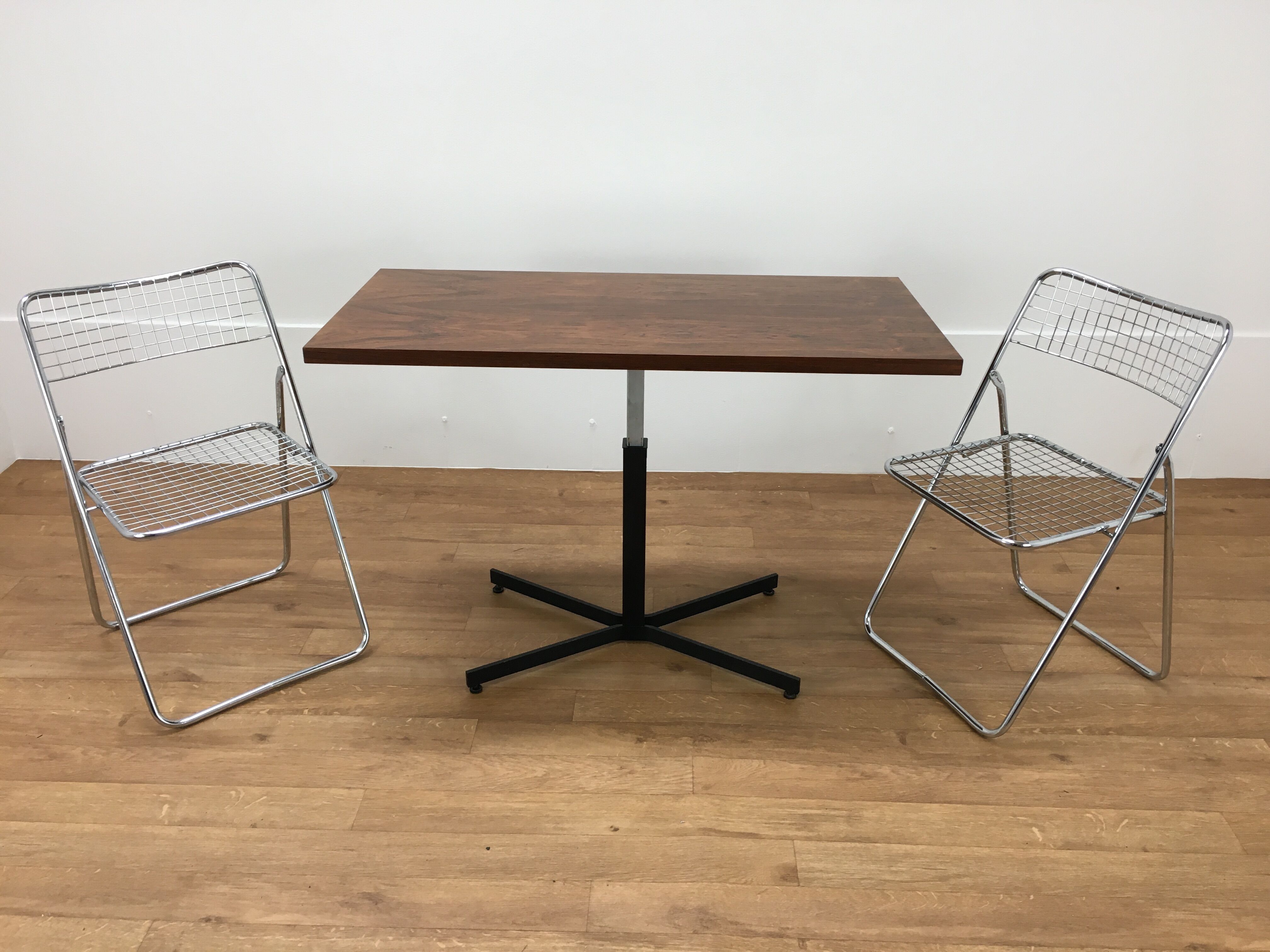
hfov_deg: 61.7
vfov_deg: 48.2
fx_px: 1064
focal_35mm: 29
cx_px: 635
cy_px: 476
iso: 25
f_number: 2.2
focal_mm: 4.15
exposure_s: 1/33
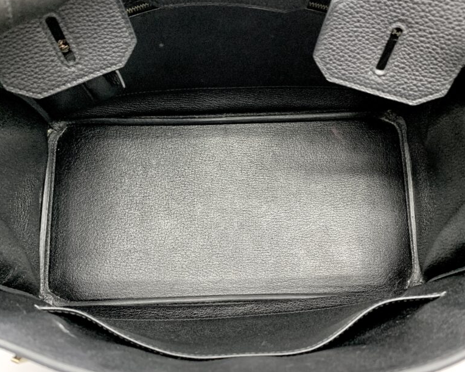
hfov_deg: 52.8
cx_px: 232
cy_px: 162
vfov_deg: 43.3
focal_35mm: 34
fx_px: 468
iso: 125
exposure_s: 1/50
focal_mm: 4.25
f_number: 1.8
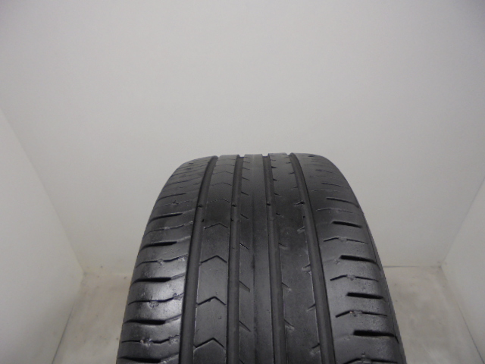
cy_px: 182
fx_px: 364
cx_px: 242
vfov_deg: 53.1
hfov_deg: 67.3
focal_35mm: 26
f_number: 3.5
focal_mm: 4.6
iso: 100
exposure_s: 1/30
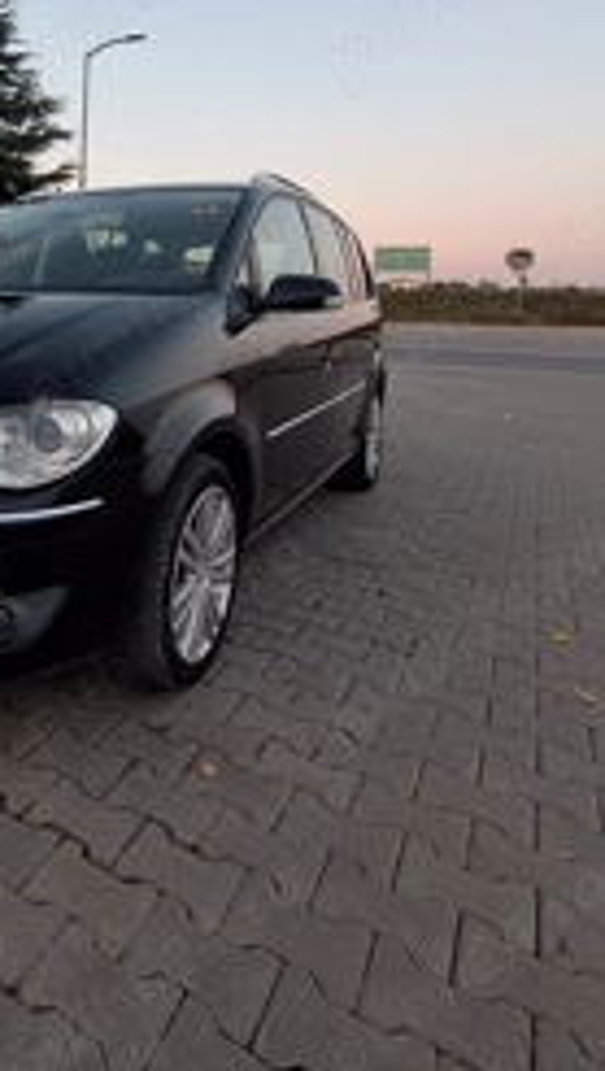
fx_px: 654
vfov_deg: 76.7
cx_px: 9
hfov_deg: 43.1
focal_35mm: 23
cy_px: 379
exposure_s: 1/50
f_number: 2.2
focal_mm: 1.74
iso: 125
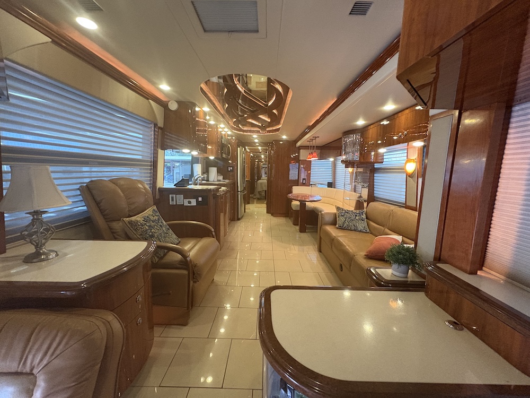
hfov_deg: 102.1
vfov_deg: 85.7
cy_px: 199
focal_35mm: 14
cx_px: 265
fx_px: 214
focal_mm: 2.22
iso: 640
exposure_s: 1/60
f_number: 2.2
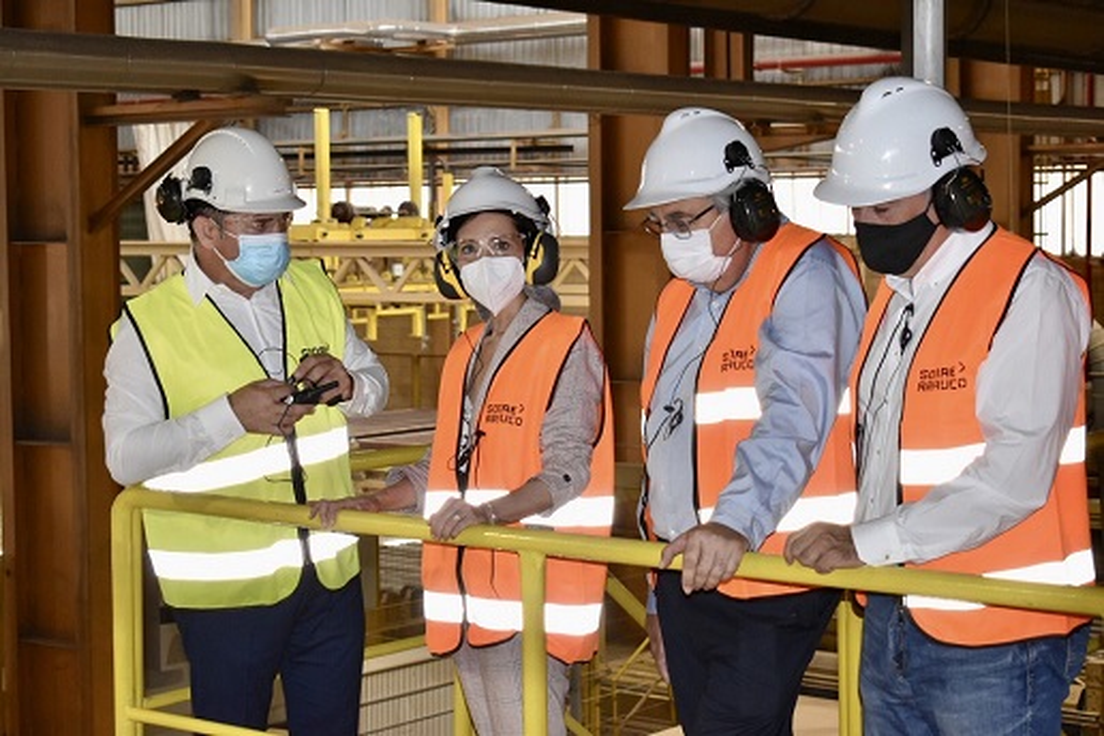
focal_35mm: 72
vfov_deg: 18.9
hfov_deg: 28.1
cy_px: 368
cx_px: 552
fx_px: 2208
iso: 1250
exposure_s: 1/60
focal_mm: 48
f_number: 5.3
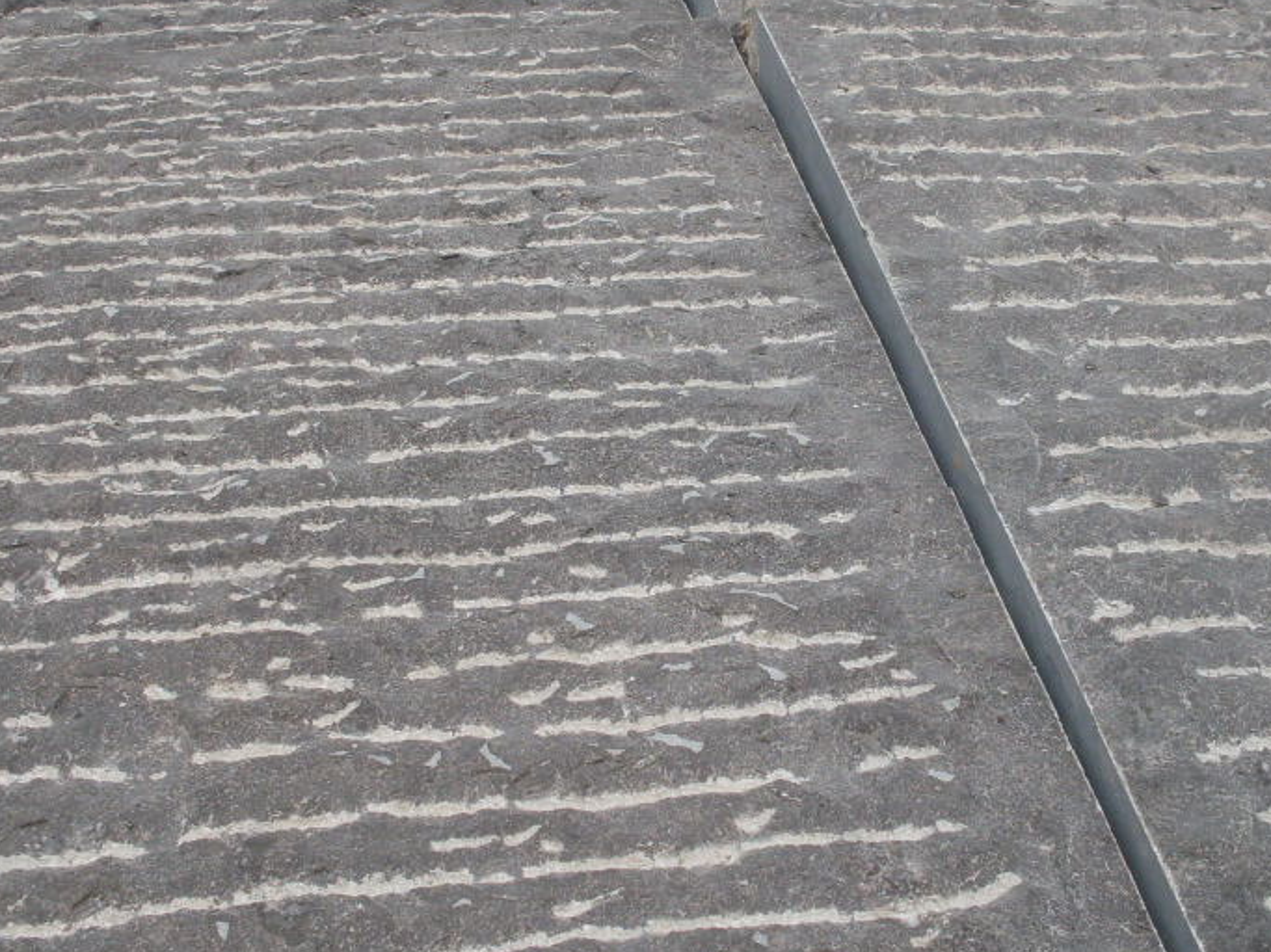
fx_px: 2093
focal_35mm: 57
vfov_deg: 25.6
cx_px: 729
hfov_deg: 33.7
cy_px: 394
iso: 80
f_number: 8.4
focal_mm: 6.3
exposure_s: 1/180
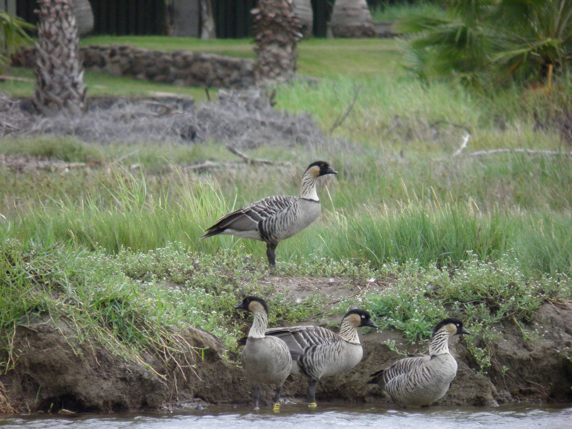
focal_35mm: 840
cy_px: 214
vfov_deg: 1.8
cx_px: 286
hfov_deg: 2.4
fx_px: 13880
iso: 250
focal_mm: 147
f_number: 5.6
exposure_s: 1/500
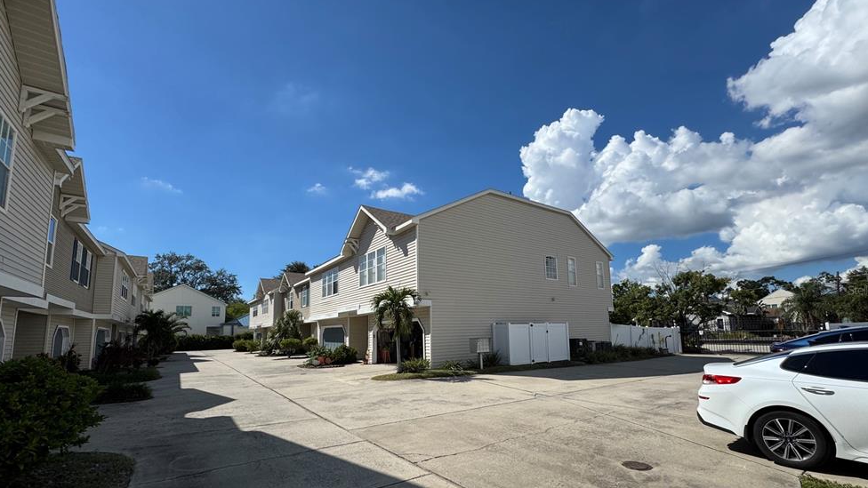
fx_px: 368
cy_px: 290
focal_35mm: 16
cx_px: 446
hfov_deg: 99.3
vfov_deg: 66.5
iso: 50
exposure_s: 1/3906
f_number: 2.2
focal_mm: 2.22
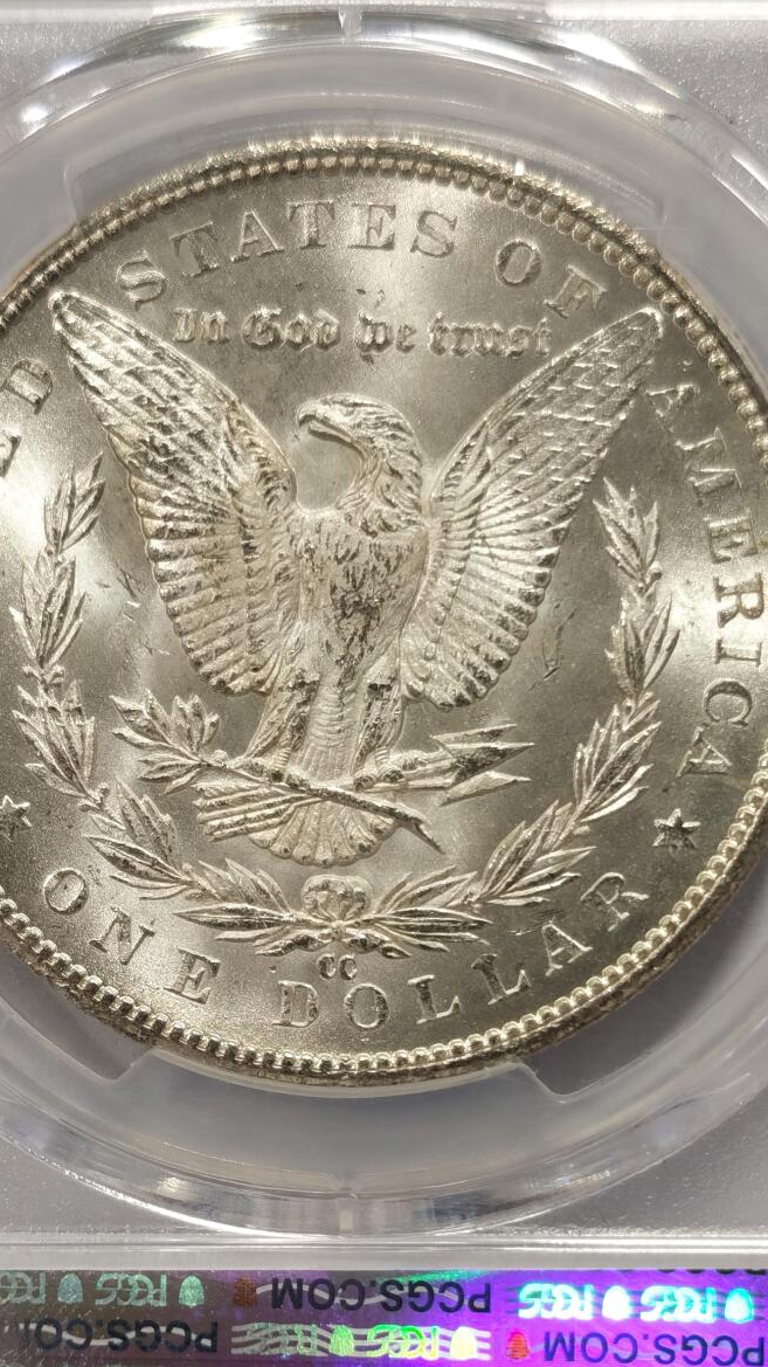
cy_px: 913
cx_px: 351
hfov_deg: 13.3
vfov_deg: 23.3
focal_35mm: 91
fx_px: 3297
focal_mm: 5.56
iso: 80
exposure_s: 1/100
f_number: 16
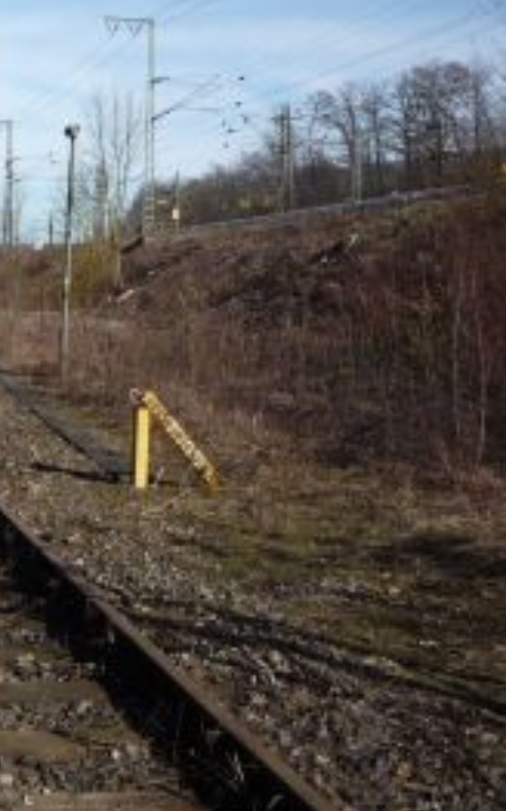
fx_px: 1370
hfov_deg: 19.5
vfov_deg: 32.7
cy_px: 274
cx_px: -126
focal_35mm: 62
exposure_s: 1/400
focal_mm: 5.2
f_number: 5.6
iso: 100
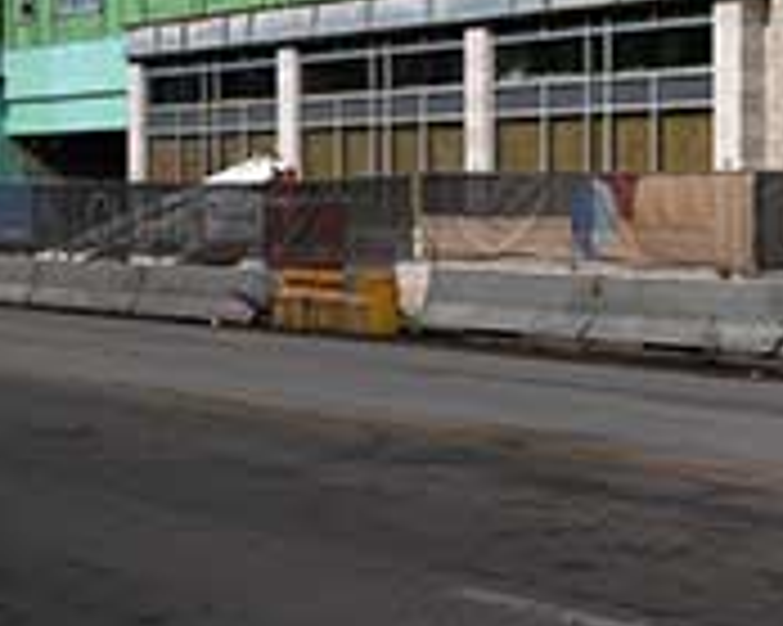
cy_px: -432
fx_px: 2247
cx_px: 963
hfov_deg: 18.6
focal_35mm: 97
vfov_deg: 14.3
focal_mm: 24
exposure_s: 1/250
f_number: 16
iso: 200
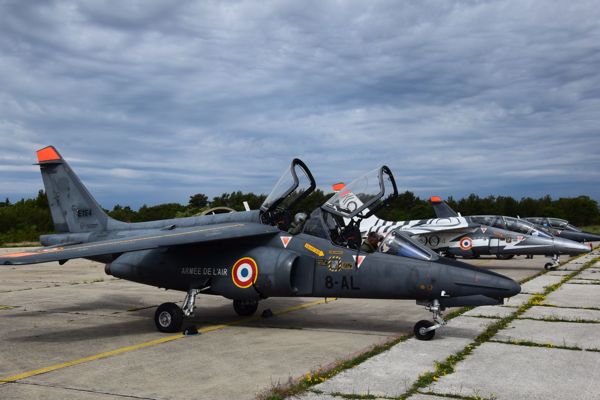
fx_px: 625
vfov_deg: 35.5
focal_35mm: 38
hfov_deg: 51.3
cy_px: 200
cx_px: 300
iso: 200
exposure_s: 1/500
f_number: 11
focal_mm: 25
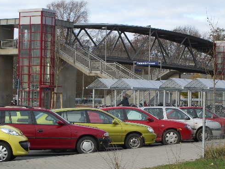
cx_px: 123
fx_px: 877
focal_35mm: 135
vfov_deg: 11.0
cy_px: 81
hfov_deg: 14.6
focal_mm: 23.7
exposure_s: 1/125
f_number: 5.1
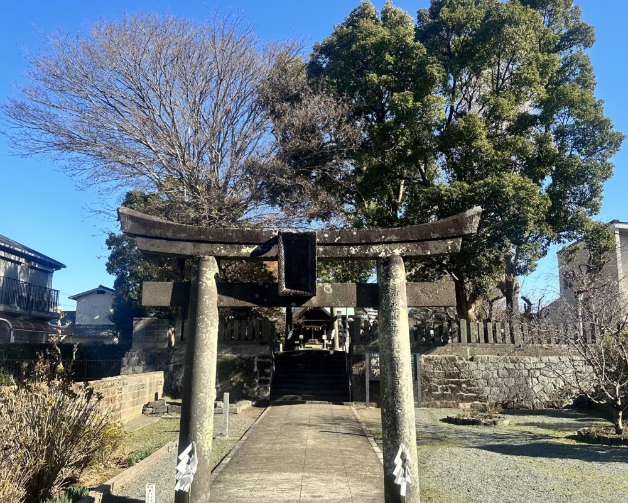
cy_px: 267
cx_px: 300
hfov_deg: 58.7
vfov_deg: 48.5
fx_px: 558
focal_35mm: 30
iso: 80
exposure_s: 1/2110
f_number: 1.78
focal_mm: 6.86
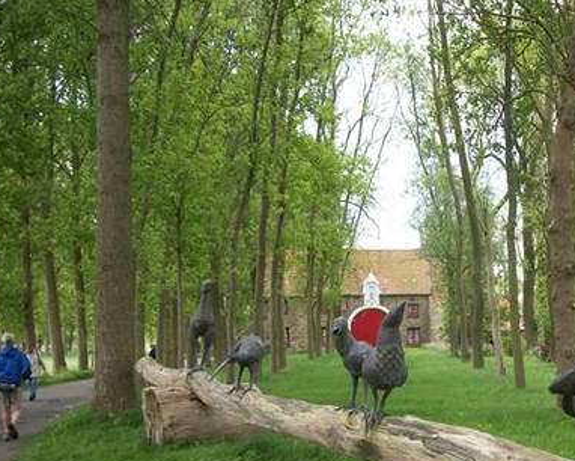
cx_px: 435
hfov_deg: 37.1
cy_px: 291
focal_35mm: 49
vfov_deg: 30.7
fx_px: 834
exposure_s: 1/160
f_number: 2.9
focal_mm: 5.7
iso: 80
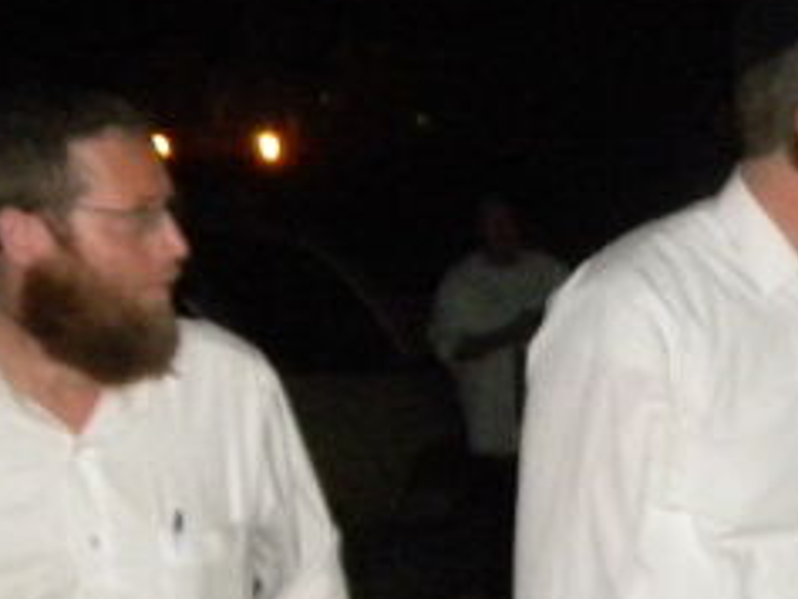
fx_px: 4082
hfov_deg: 10.5
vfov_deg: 8.3
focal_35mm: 177
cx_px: 1468
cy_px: 784
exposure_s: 1/30
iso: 552
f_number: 3.8
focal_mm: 7.3
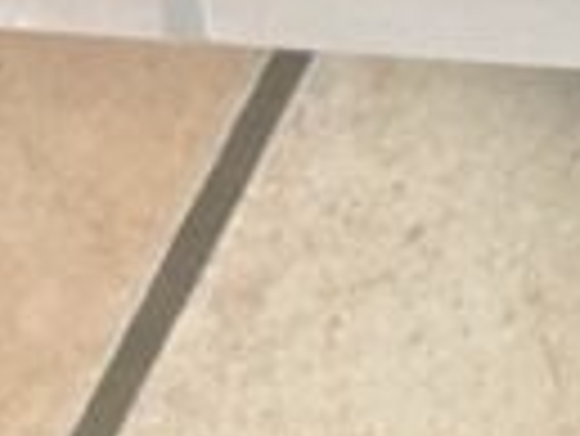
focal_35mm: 161
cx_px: 1326
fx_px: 2700
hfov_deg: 10.7
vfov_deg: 8.6
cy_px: -530
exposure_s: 1/50
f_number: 1.8
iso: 400
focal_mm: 4.25
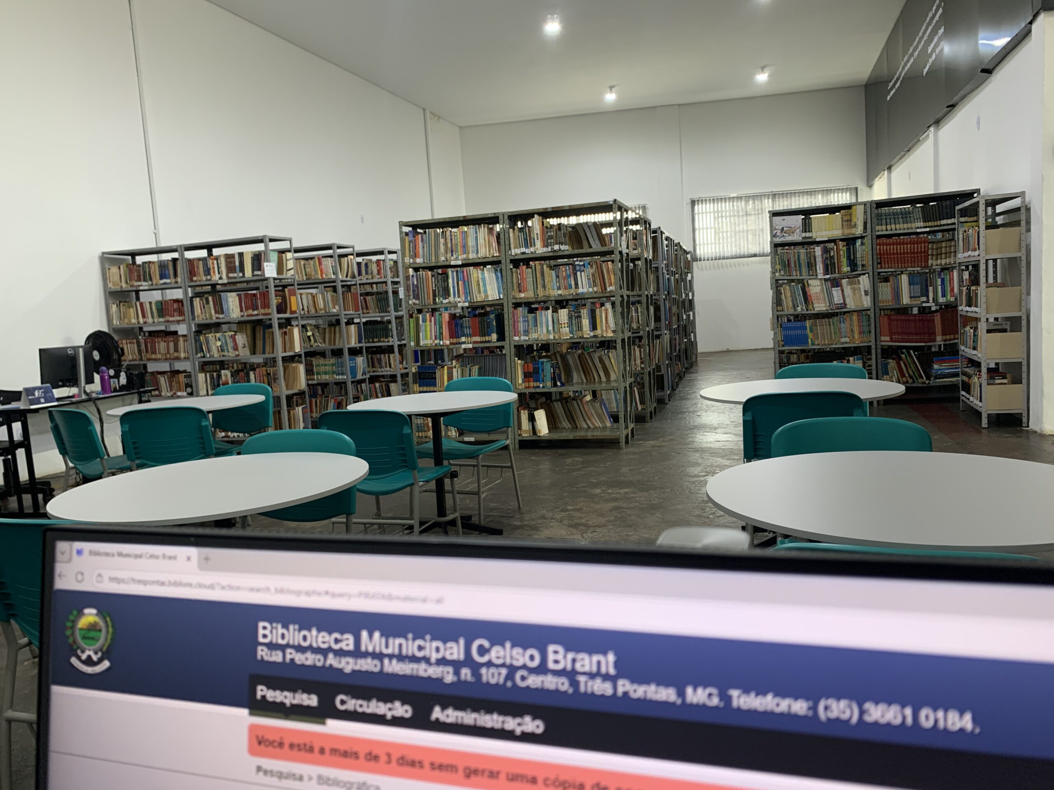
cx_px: 527
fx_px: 792
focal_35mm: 26
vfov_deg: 53.1
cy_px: 395
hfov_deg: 67.3
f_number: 1.8
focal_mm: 4.25
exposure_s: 1/60
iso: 100
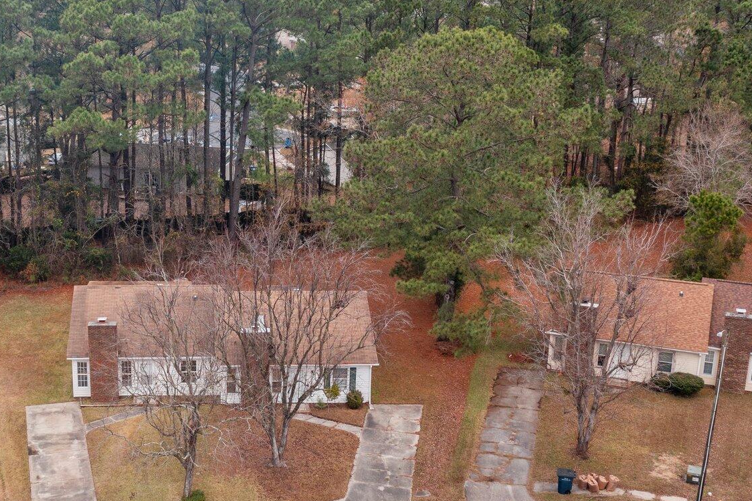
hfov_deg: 38.3
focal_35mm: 51
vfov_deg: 26.5
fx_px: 1065
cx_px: 227
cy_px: 263
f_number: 2.8
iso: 100
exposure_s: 1/60
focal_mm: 10.26
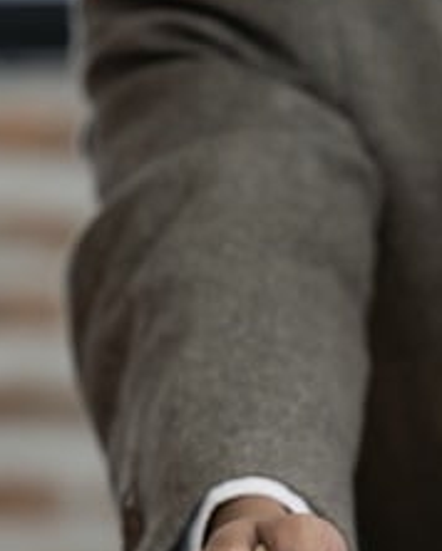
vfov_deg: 2.8
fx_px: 11284
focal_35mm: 691
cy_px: 511
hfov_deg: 2.2
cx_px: 144
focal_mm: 182
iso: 250
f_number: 2.8
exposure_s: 1/160
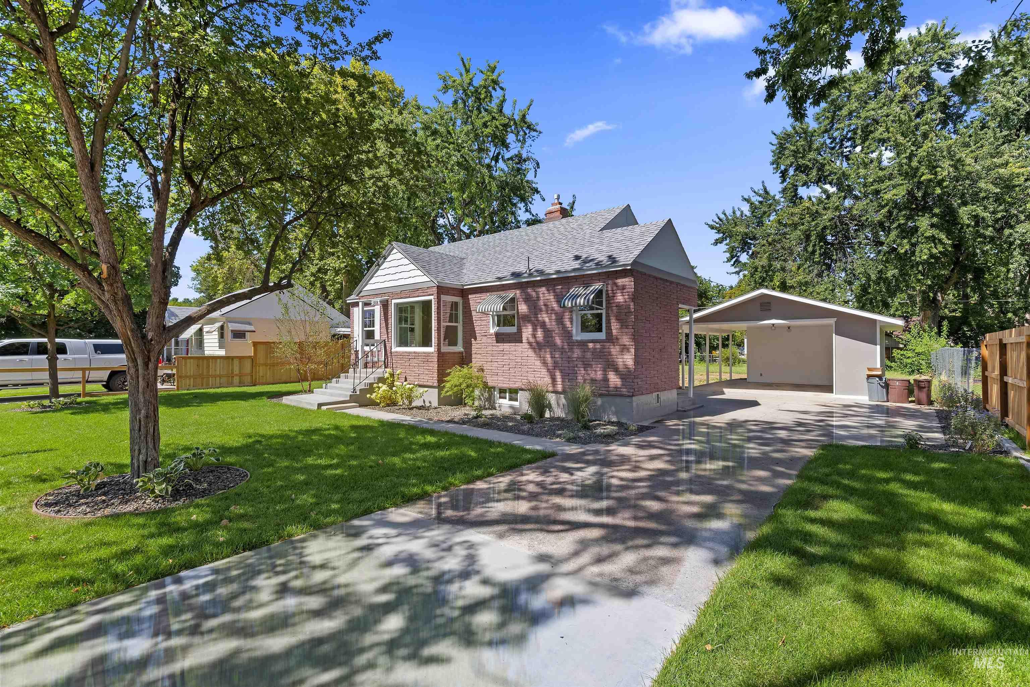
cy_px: 344
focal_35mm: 15
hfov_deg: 100.4
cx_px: 515
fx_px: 429
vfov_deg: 77.4
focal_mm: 15
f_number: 10
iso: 320
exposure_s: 1/200
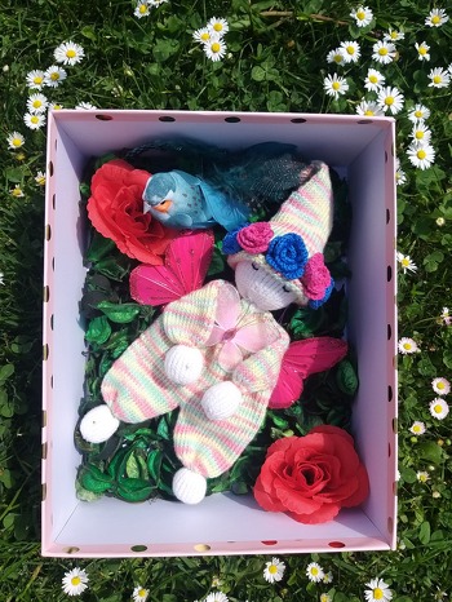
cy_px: 301
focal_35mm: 27
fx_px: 470
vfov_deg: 65.3
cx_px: 226
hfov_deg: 51.4
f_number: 1.7
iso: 50
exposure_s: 1/1593
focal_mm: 3.93
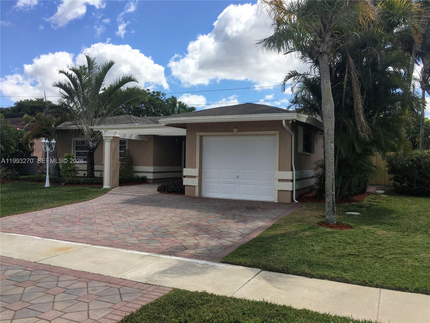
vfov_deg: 48.2
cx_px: 215
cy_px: 162
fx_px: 360
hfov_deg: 61.7
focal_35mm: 29
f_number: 2.2
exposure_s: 1/2079
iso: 25
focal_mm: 4.15
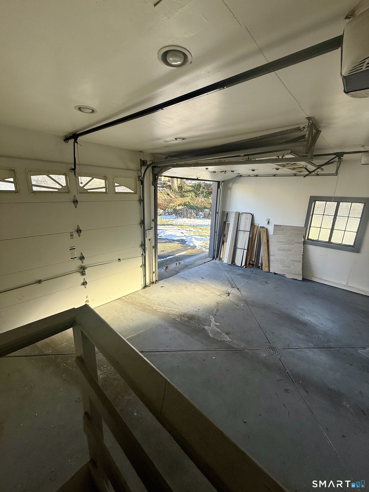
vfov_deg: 102.1
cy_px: 246
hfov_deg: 85.7
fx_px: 199
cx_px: 184
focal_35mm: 14
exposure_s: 1/164
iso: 64
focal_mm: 2.22
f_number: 2.2
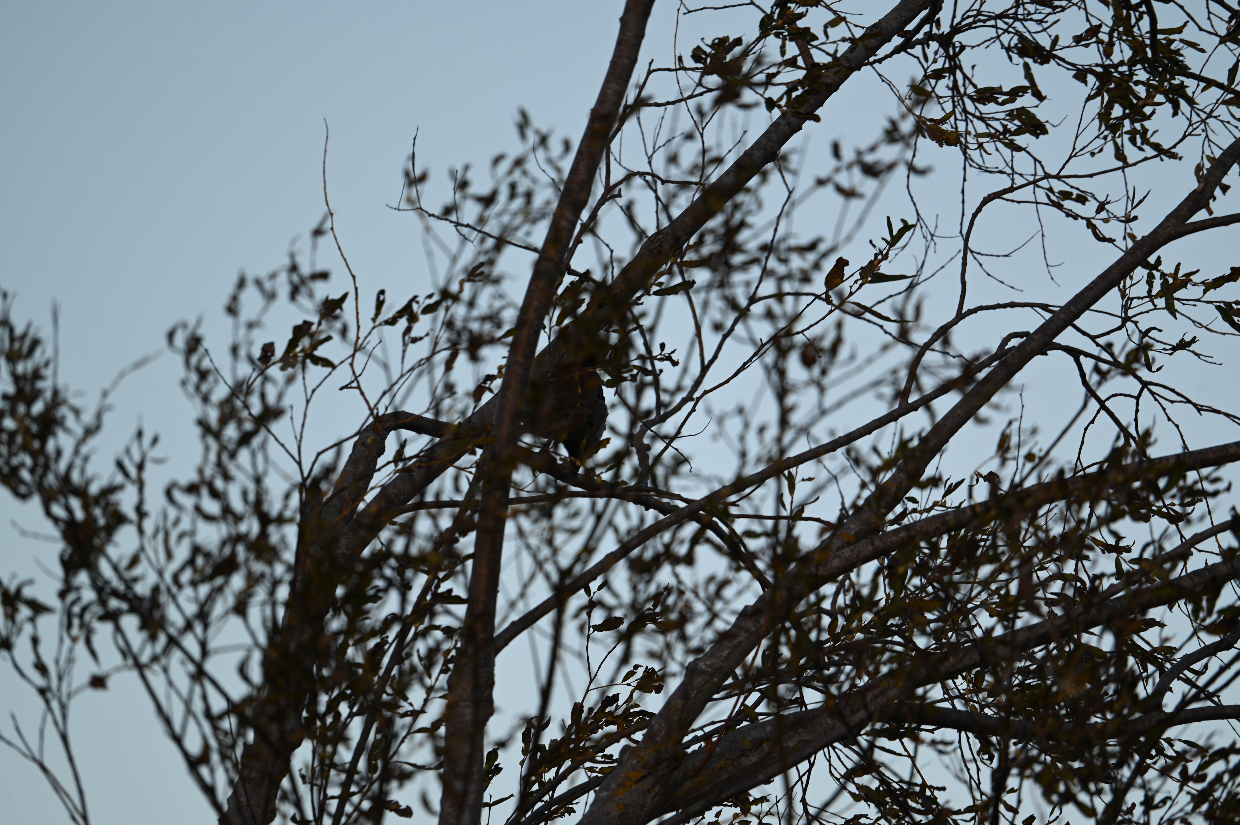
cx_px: 620
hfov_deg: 4.1
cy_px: 412
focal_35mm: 500
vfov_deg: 2.7
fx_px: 17210
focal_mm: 500
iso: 100
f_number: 6.7
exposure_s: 1/160
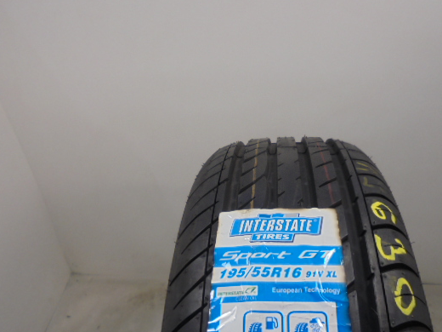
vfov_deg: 44.2
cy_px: 168
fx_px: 409
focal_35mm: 32
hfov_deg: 56.6
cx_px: 249
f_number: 3.5
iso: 100
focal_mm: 4.6
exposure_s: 1/40
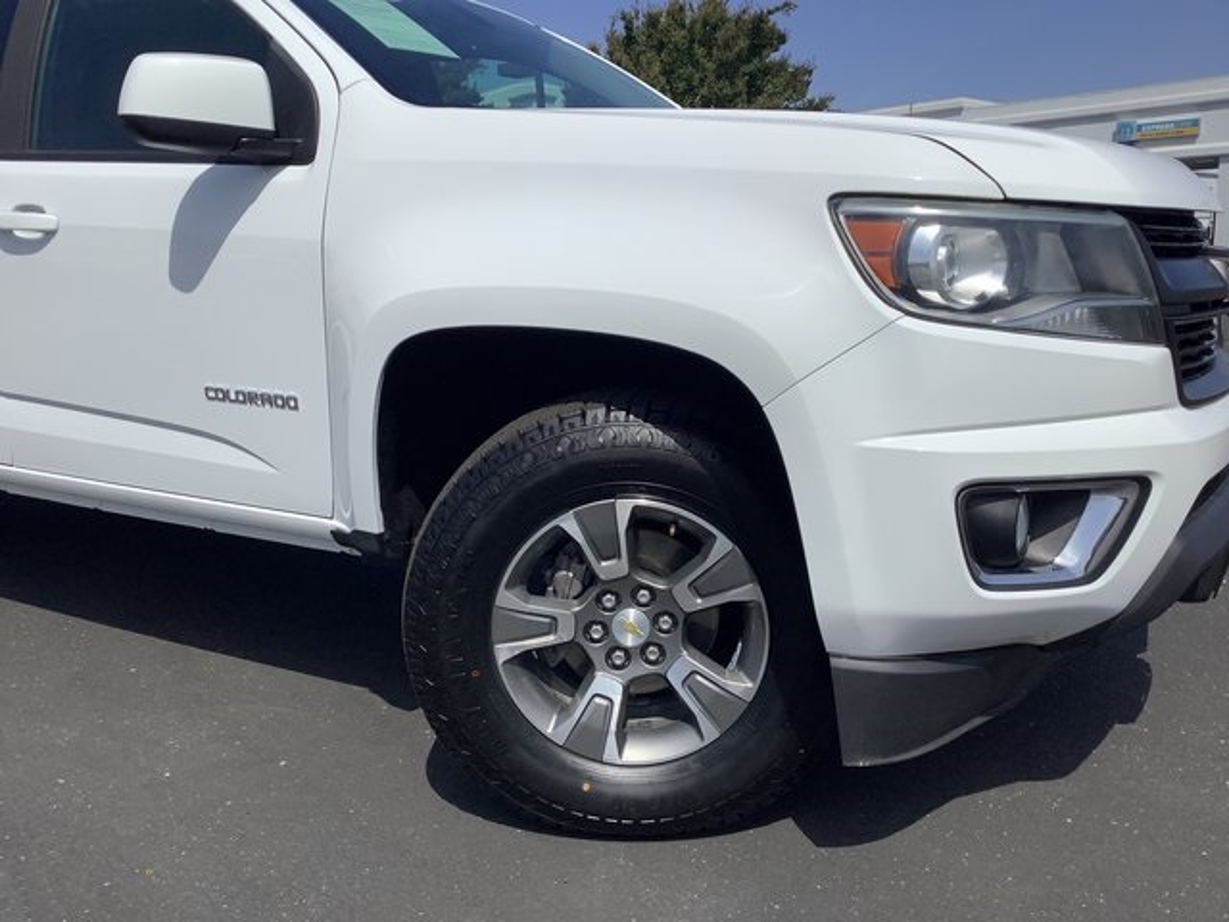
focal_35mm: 31
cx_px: 614
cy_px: 461
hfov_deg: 58.4
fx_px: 1101
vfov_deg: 45.4
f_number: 2.4
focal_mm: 3.3
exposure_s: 1/3268
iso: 25
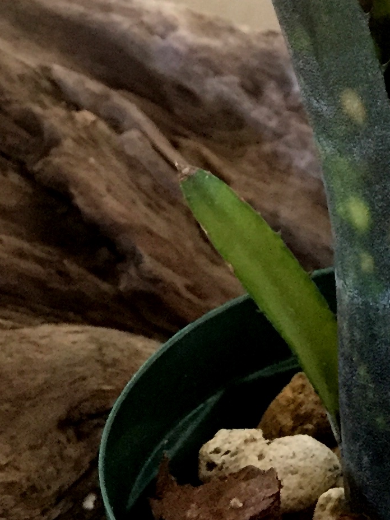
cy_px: -142
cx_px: 413
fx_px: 1532
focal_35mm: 102
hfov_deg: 14.2
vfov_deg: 18.1
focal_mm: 4.15
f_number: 2.2
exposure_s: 1/15
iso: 320
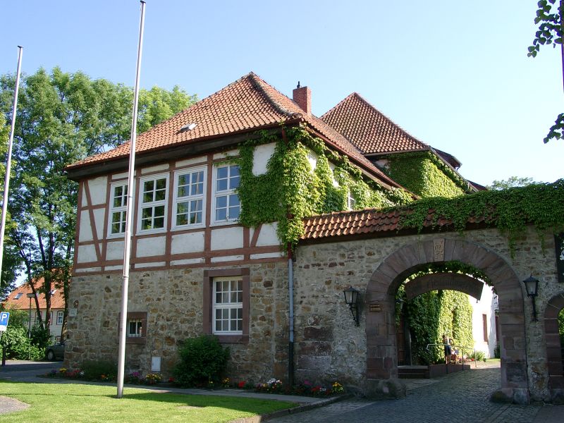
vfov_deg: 41.8
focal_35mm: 34
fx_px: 554
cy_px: 212
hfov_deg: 54.0
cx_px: 282
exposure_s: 1/281
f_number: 4
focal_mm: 7.13
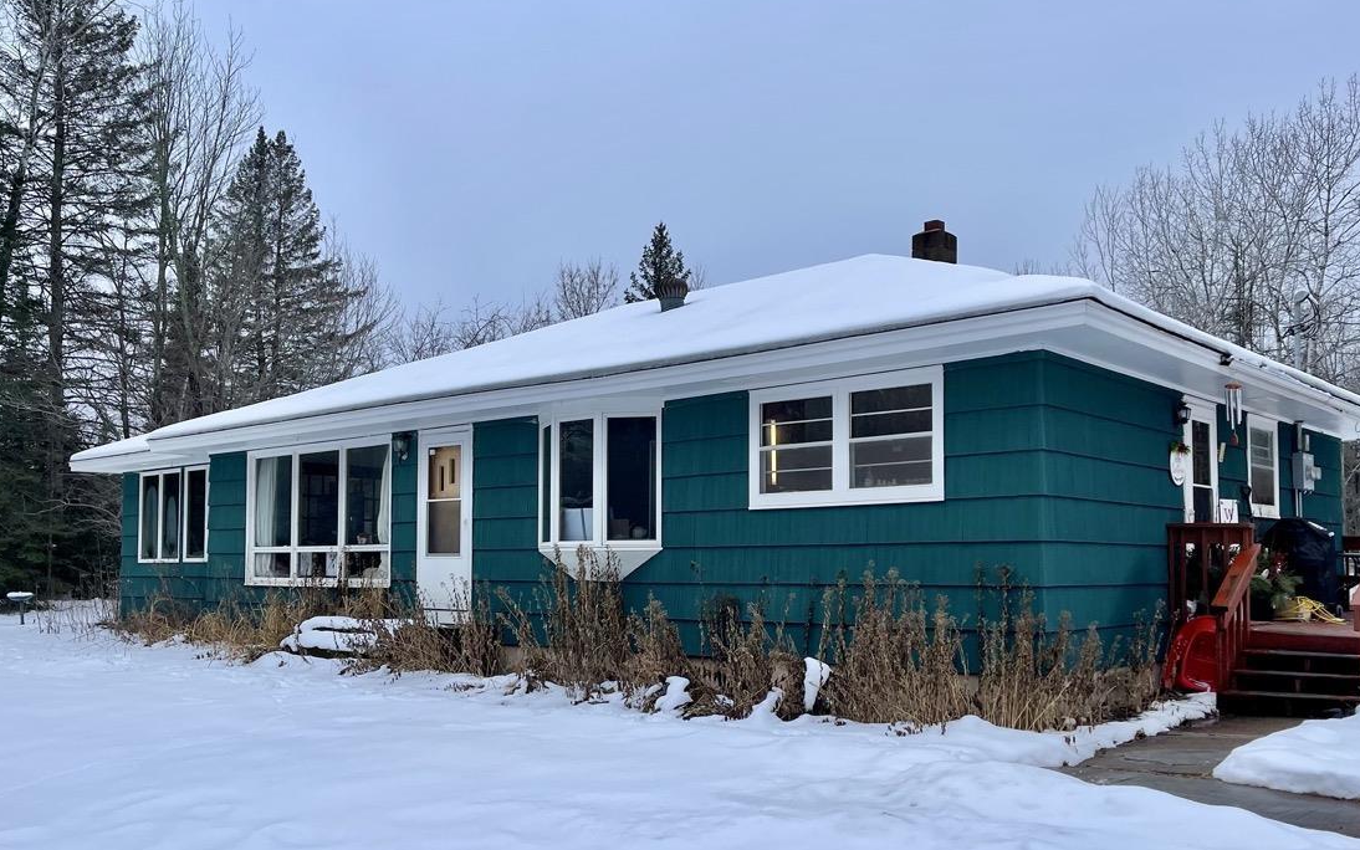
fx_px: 1149
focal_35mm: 31
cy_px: 501
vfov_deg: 40.5
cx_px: 690
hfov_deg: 61.2
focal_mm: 5.1
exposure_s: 1/1048
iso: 32
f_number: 1.6
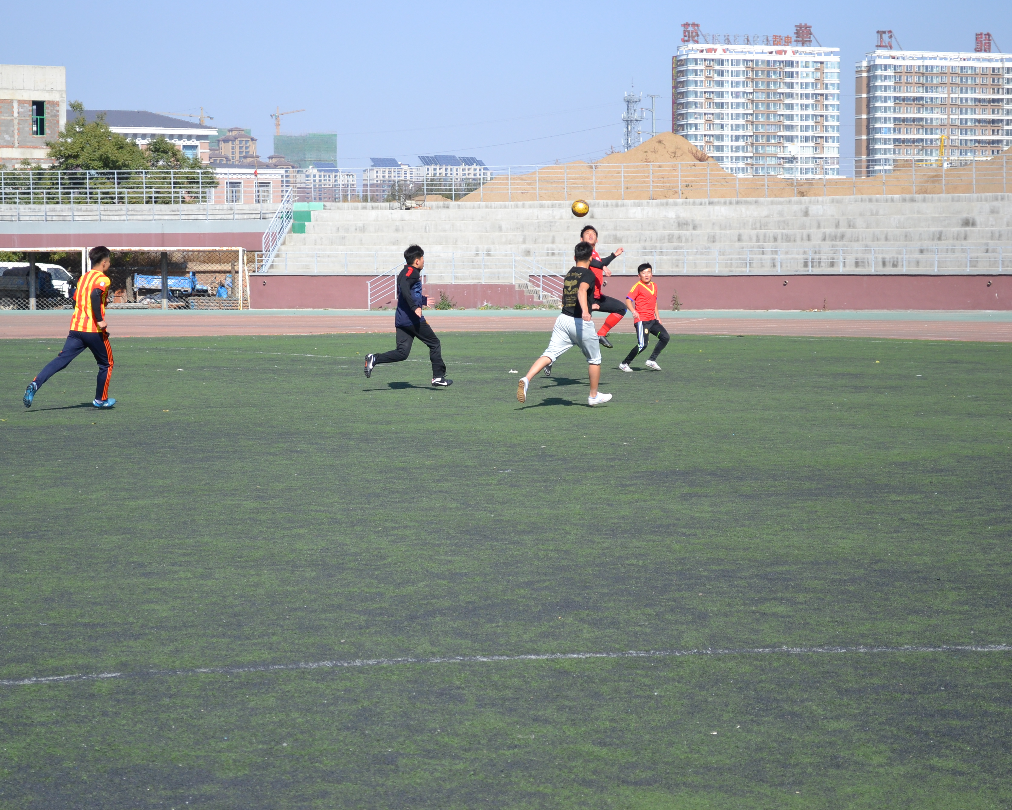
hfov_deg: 20.5
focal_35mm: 94
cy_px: 404
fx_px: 2802
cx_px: 427
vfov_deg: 16.4
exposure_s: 1/1000
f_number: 5.6
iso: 400
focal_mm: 55
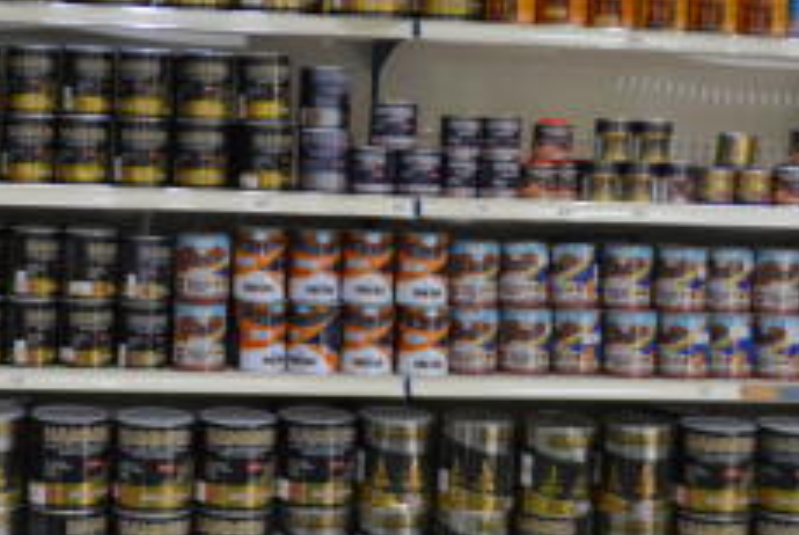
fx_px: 1667
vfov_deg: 18.2
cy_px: 327
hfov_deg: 26.8
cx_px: 261
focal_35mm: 75
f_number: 4
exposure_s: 1/60
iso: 1250
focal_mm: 24
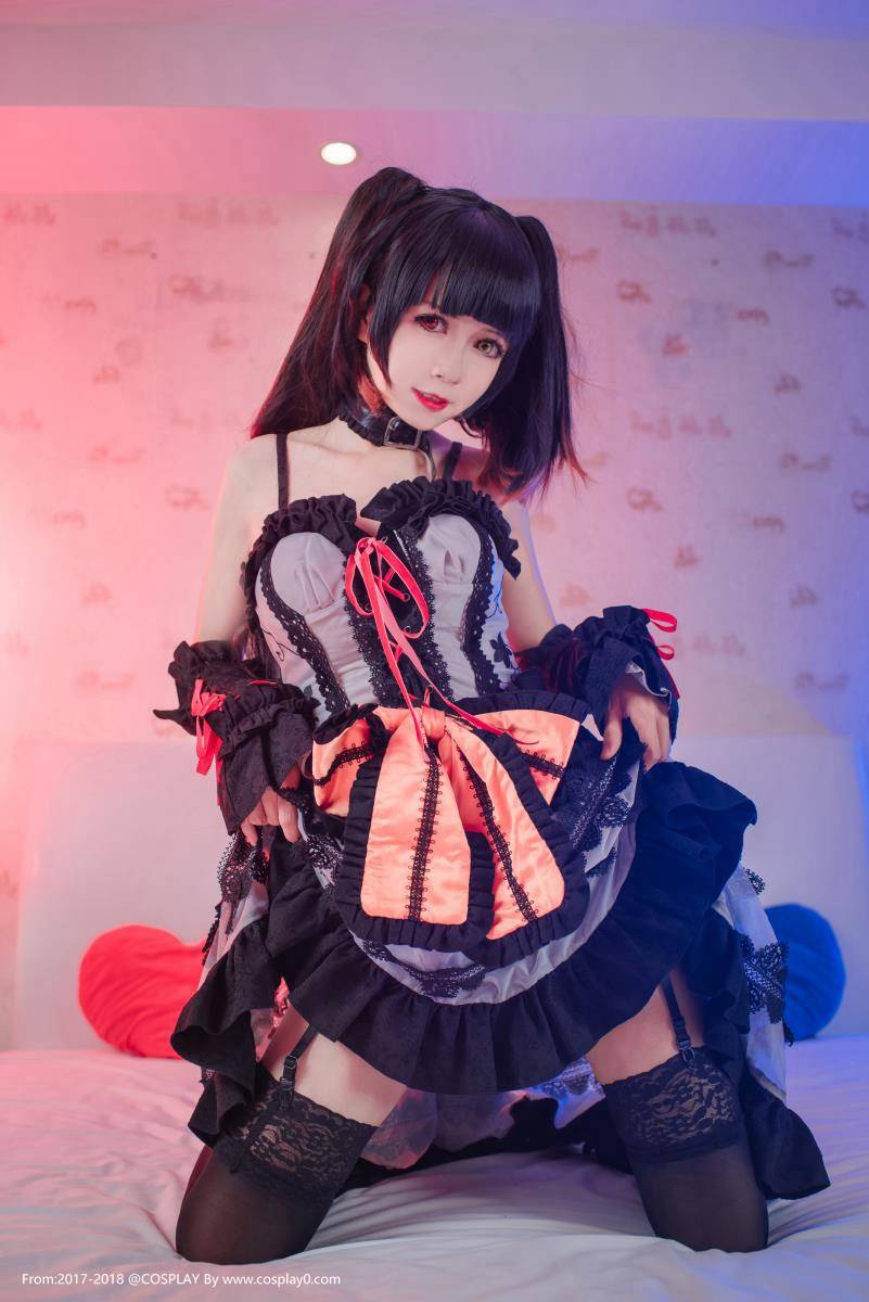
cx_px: 434
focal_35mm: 35
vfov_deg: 54.4
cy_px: 651
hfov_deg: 37.9
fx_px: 1266
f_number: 2.8
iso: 200
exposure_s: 1/160
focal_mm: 35
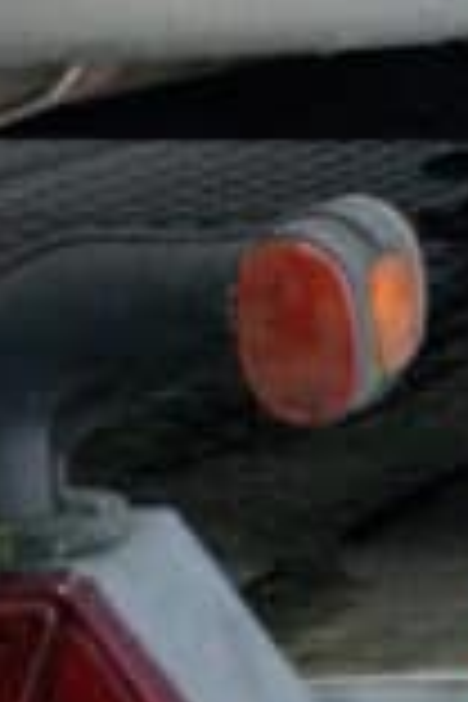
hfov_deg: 5.8
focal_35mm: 236
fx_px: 4602
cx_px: 695
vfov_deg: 8.5
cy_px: -364
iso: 800
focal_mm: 24
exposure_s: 1/100
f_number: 4.5
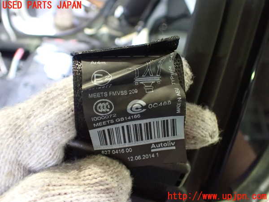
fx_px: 233
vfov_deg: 46.8
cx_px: 134
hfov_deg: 60.0
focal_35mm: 30
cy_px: 101
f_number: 2.3
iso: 1250
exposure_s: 1/30
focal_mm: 5.4
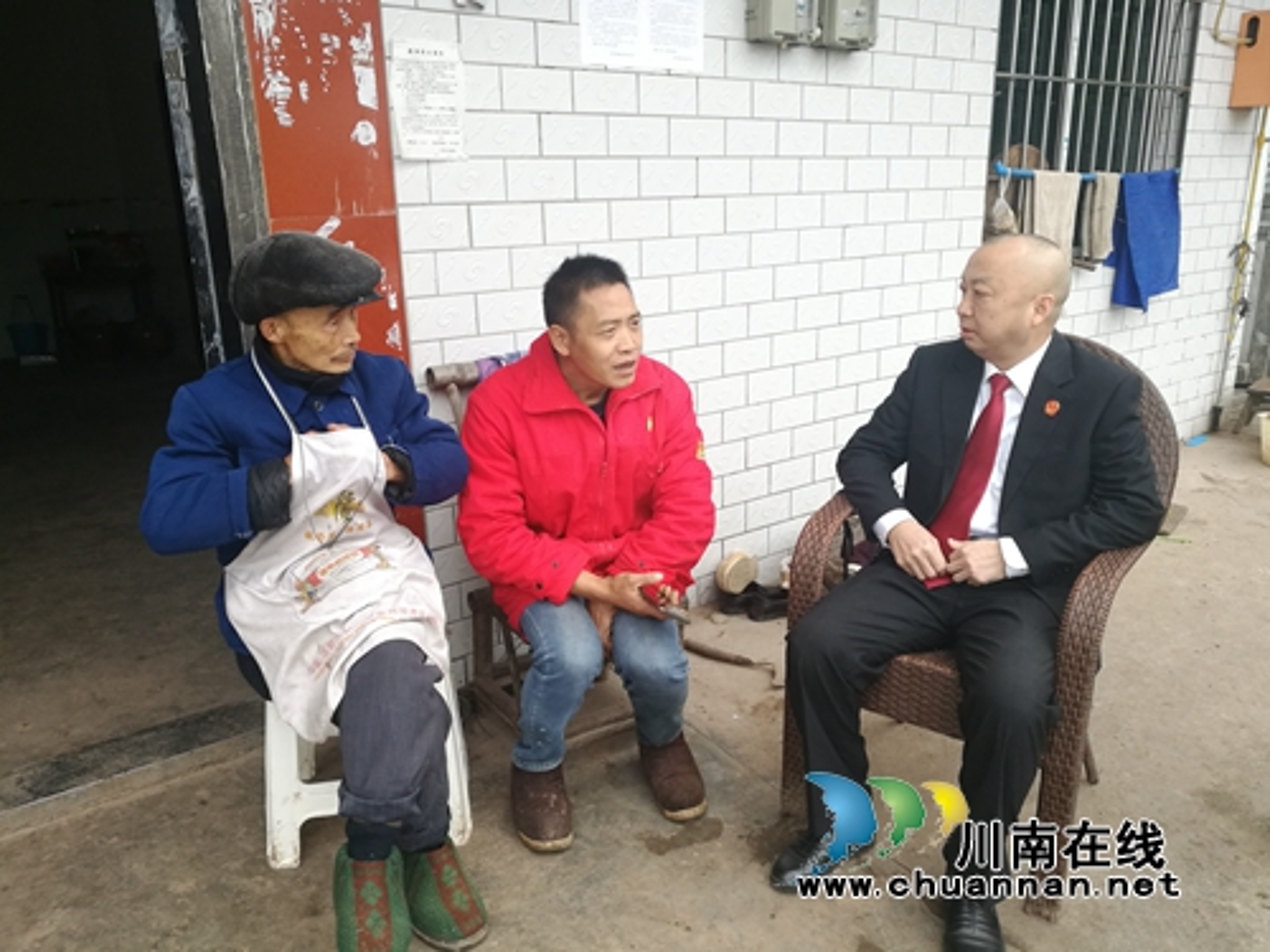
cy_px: 476
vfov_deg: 51.4
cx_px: 635
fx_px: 991
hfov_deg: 65.3
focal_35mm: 27
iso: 160
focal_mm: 4.5
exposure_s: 1/60
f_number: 2.2
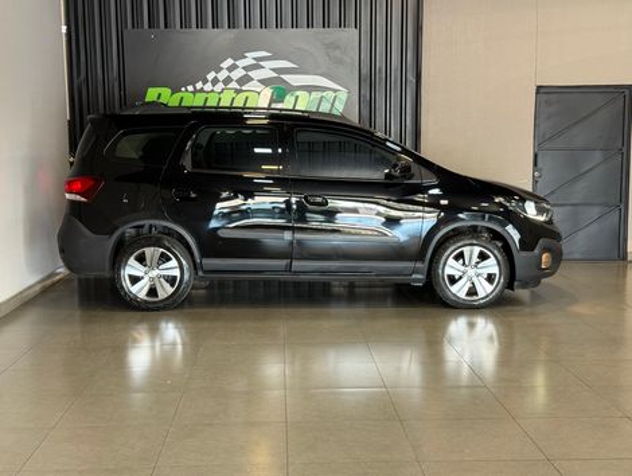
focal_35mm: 48
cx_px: 316
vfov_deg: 30.3
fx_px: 878
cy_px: 238
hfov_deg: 39.6
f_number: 1.78
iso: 200
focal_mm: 6.76
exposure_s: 1/60
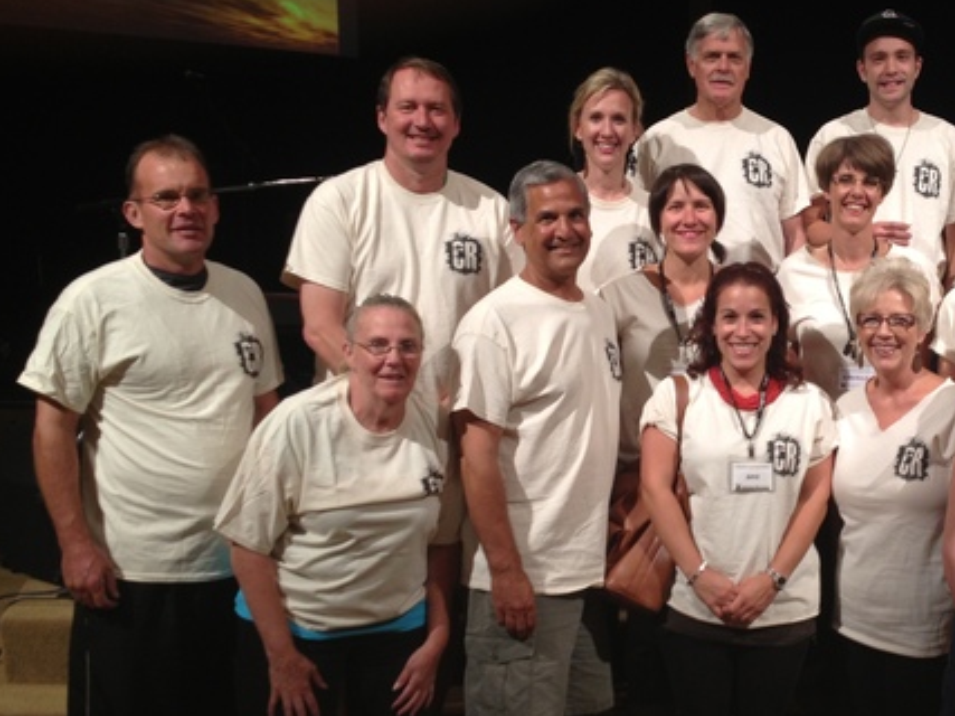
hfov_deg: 31.9
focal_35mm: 59
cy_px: 434
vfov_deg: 24.8
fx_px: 1627
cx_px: 760
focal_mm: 4.28
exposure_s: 1/20
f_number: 2.4
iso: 64
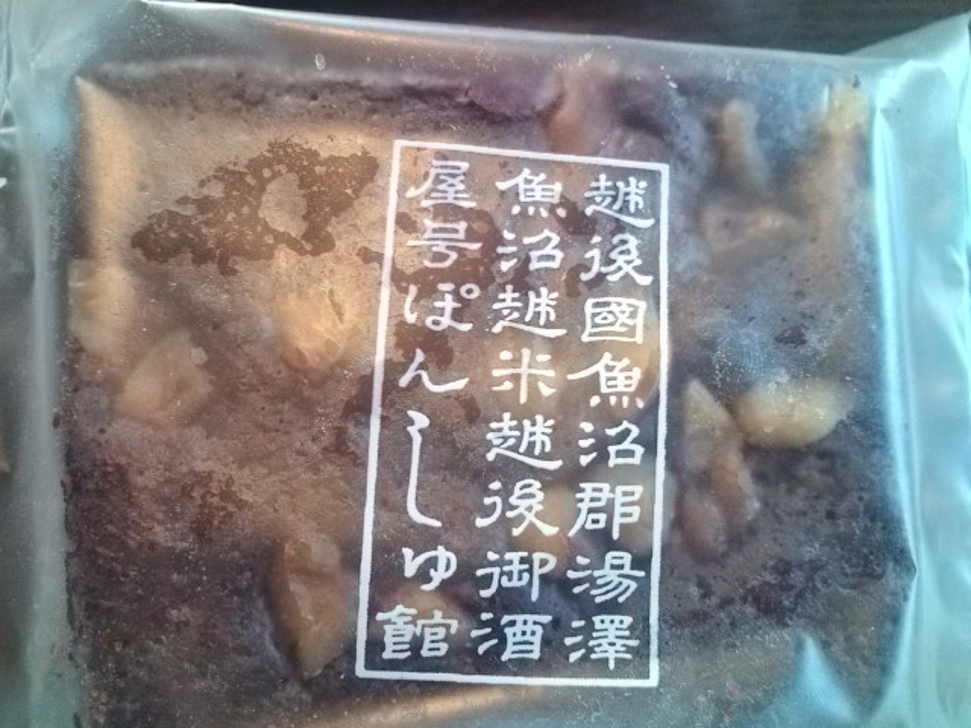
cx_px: 486
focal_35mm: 32
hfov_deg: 56.8
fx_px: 898
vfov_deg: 44.2
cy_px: 364
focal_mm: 3.3
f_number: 2.8
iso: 148
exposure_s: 1/20
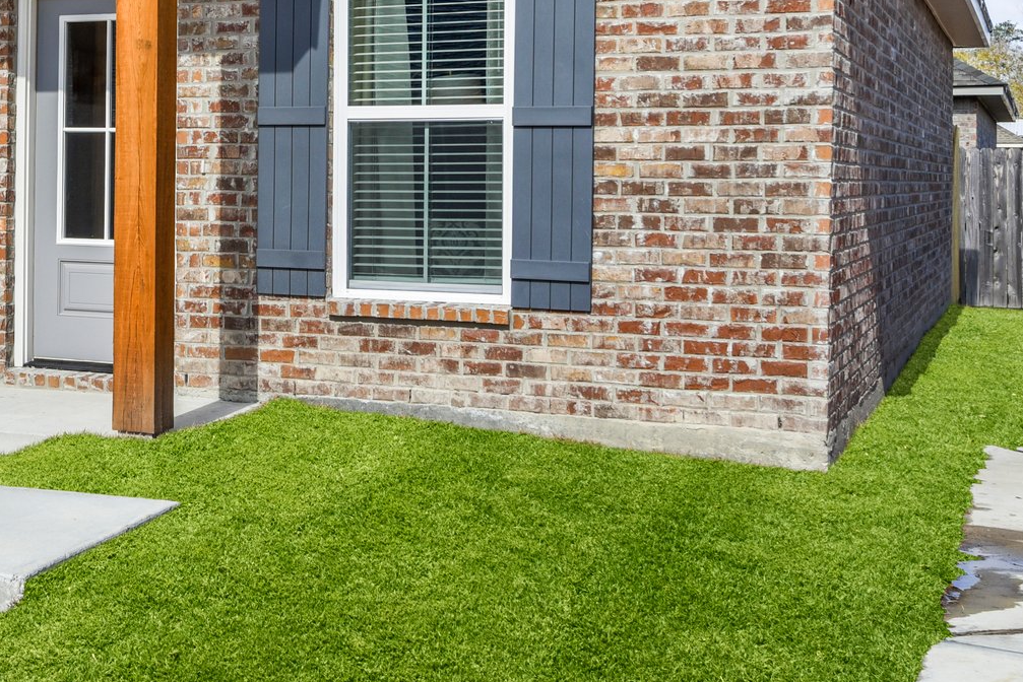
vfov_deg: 21.9
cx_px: 63
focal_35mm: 61
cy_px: 121
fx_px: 1734
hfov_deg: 31.1
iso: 320
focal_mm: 30
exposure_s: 1/640
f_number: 10
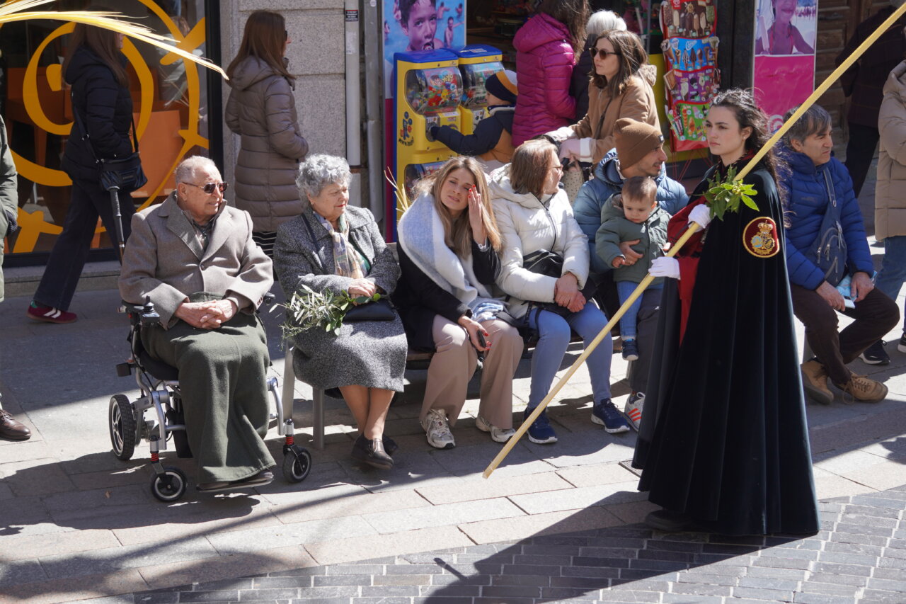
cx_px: 453
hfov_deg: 24.6
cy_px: 302
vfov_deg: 16.5
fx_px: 2076
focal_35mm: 82
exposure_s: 1/250
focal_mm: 55
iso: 100
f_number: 4.5
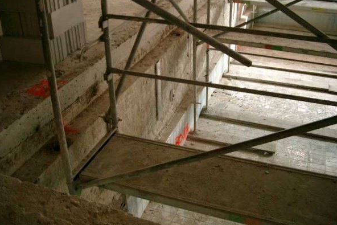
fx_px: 365
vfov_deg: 34.2
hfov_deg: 49.5
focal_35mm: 39
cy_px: 104
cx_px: 168
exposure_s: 1/20
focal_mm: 7.6
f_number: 2.6
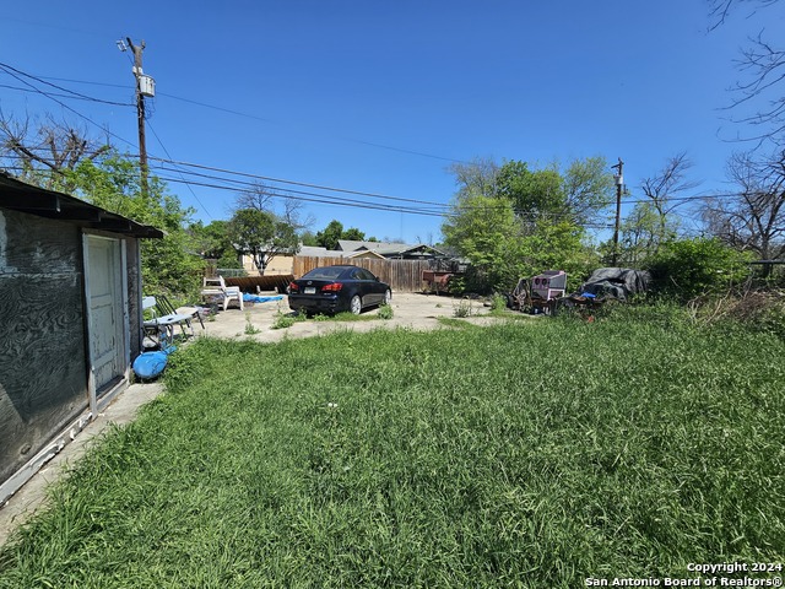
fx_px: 295
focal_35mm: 13
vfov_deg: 89.9
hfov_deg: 106.2
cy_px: 294
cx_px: 392
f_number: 2.2
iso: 50
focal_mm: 2.2
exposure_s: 1/2643
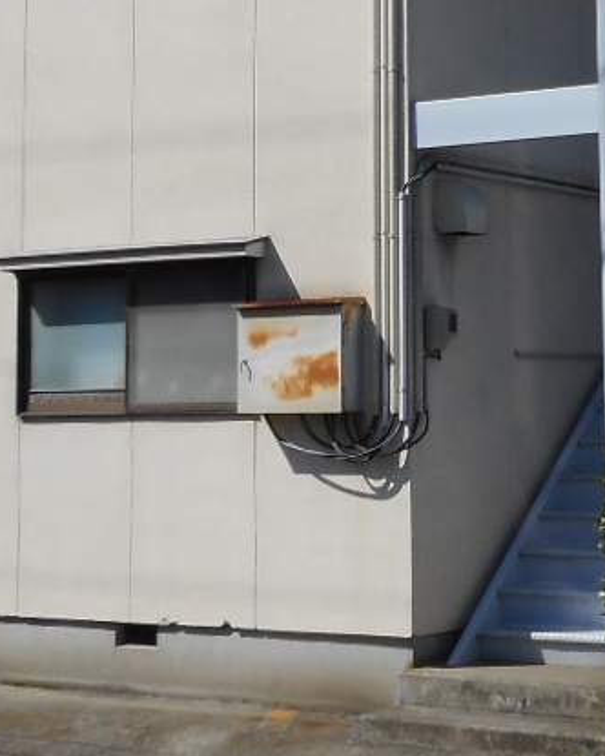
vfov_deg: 20.2
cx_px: 446
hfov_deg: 16.3
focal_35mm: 94
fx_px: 2104
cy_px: 173
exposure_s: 1/1000
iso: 80
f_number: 3.7
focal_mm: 4.5
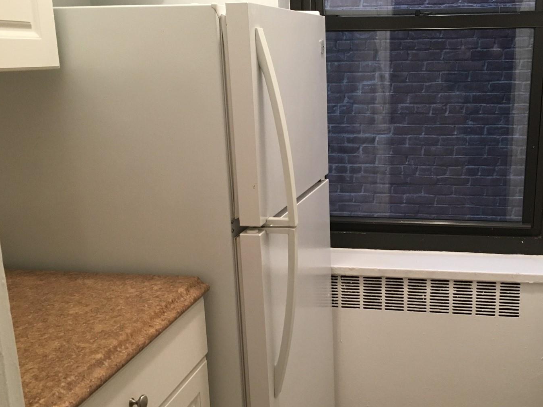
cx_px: 351
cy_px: 247
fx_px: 690
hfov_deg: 42.5
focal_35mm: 44
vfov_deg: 32.8
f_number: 2.2
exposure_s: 1/30
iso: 125
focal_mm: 4.15
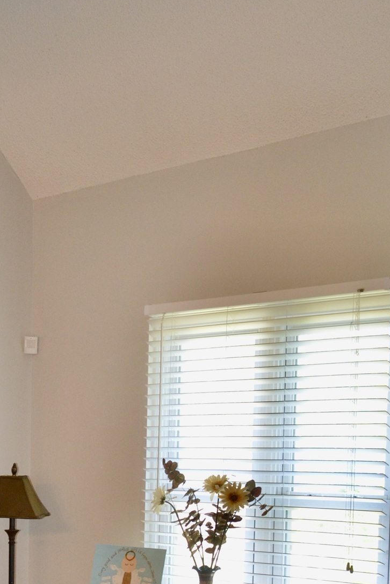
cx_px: 83
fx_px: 926
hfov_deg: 23.5
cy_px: 511
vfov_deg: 33.4
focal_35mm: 57
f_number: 3.5
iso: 1000
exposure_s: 1/60
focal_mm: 18
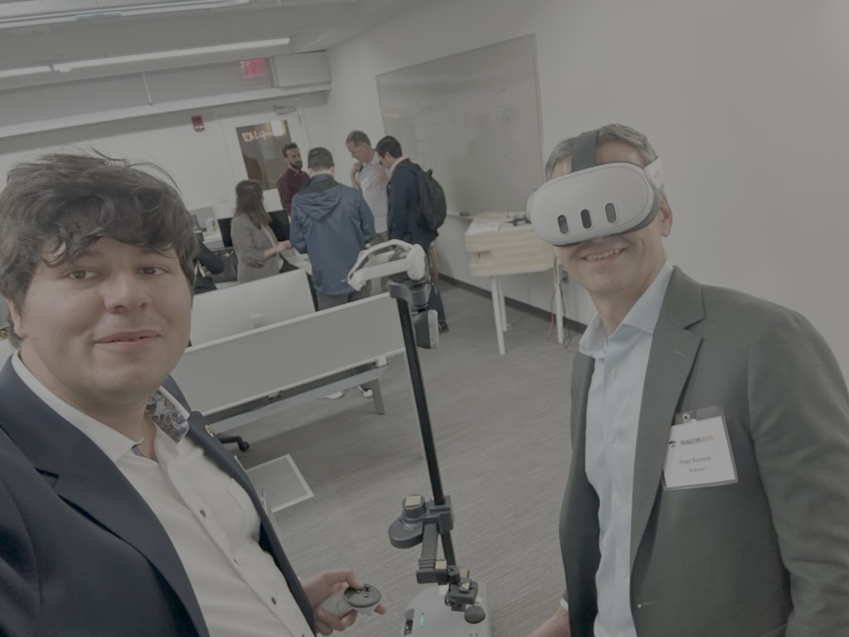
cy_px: 318
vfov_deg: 58.9
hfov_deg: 73.9
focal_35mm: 23
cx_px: 424
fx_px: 564
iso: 100
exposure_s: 1/60
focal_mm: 2.69
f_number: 1.9
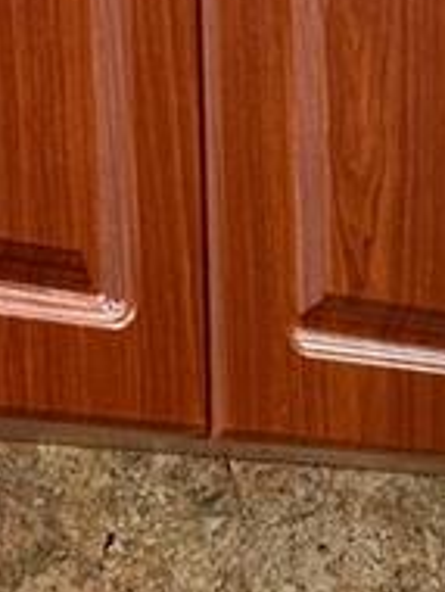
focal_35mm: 164
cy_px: 1072
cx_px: 1288
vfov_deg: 11.2
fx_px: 2805
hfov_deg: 7.9
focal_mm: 5.7
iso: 80
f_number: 1.5
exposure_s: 1/60
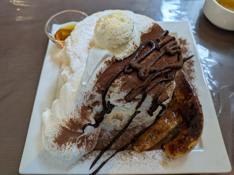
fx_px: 169
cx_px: 117
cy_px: 88
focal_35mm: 25
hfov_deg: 69.4
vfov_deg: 54.9
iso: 45
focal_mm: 5.43
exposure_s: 1/24
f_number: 1.89
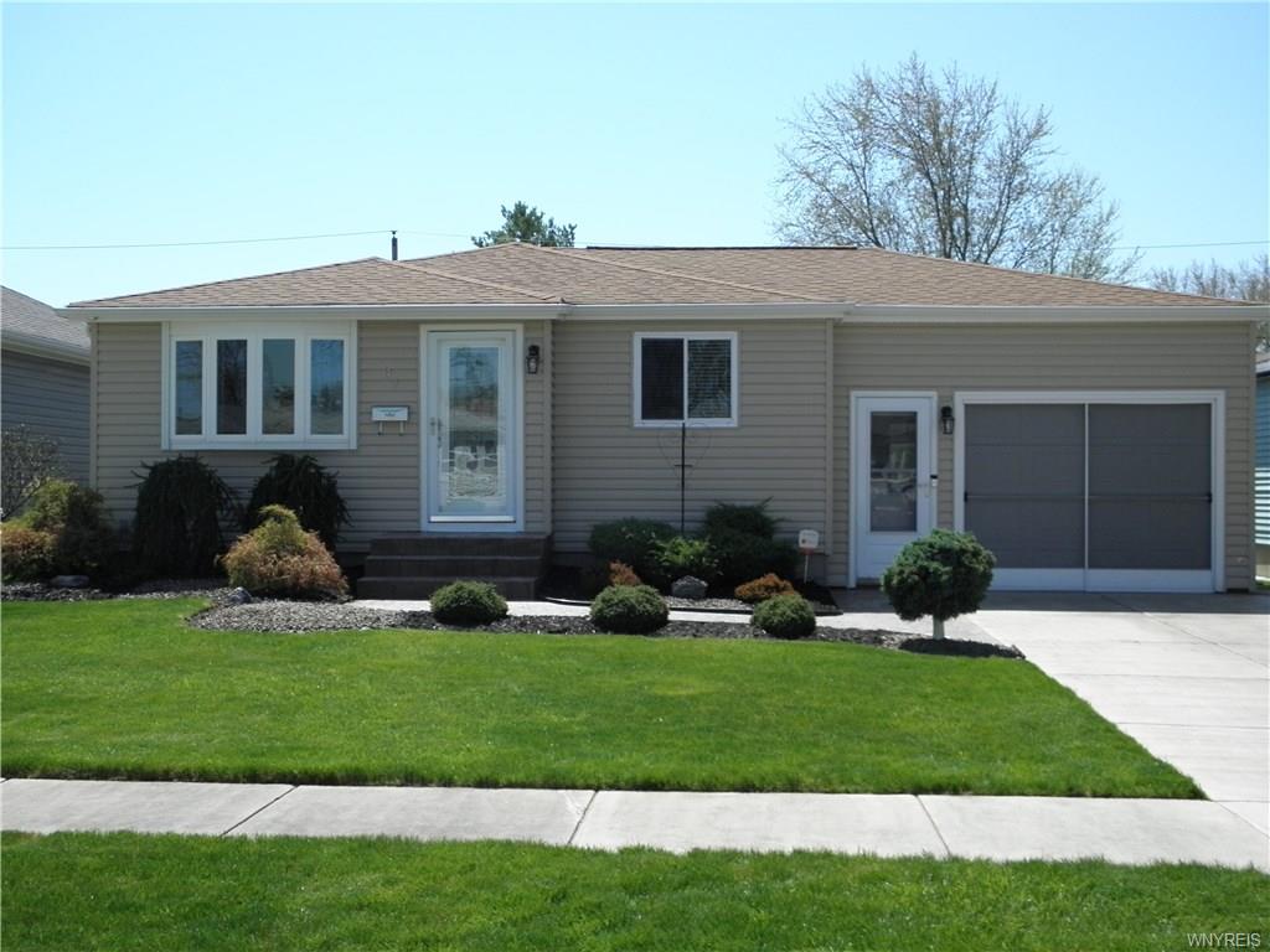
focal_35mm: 38
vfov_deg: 37.7
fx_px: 1394
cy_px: 476
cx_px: 635
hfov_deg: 49.0
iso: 160
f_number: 7.4
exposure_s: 1/250
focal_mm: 6.8
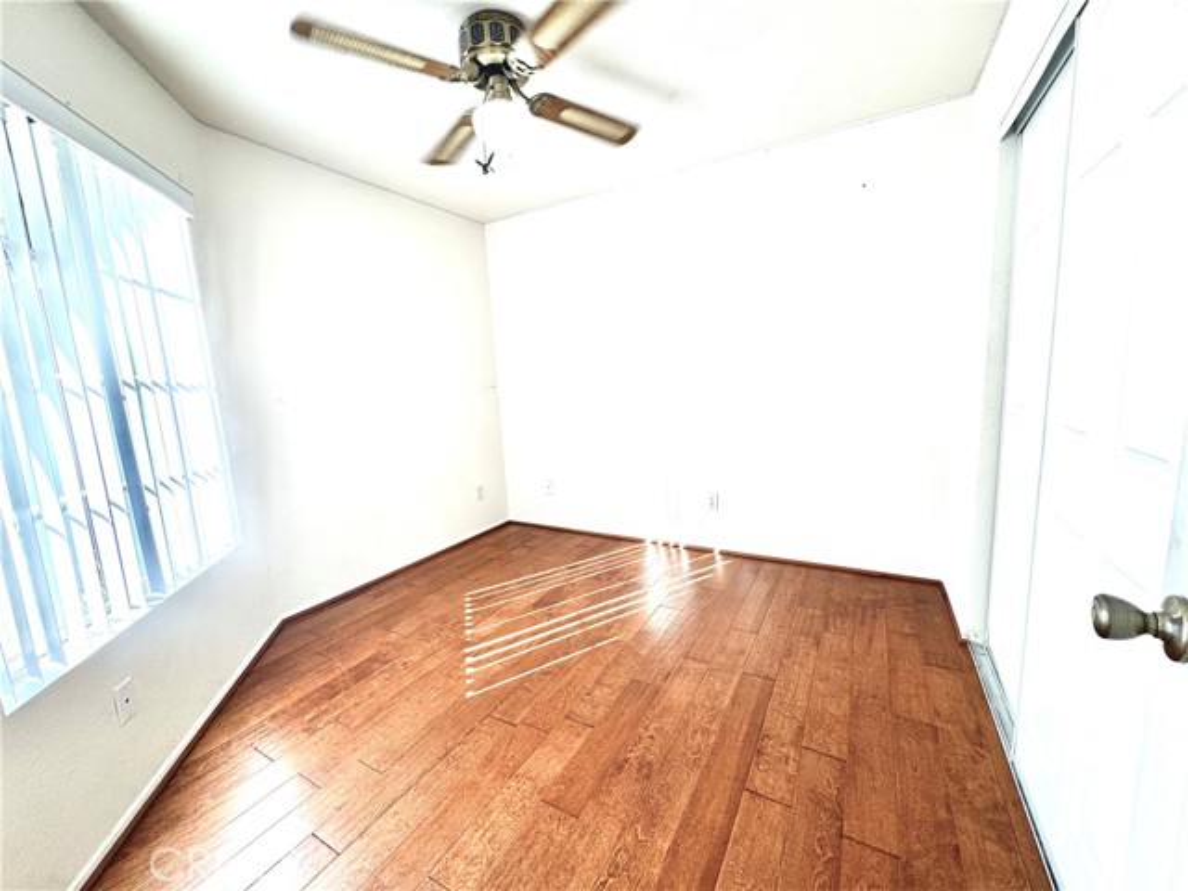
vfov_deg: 85.7
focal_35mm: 14
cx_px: 594
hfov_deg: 102.1
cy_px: 446
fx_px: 480
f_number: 2.2
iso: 50
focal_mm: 2.22
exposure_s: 1/120
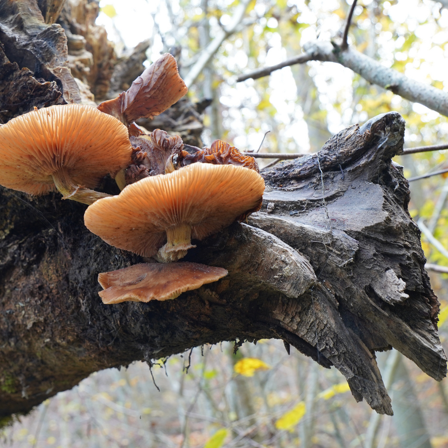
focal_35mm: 44
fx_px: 644
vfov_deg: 38.3
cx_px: 181
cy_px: 225
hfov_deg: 38.2
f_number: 5.6
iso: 400
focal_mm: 23
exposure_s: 1/40
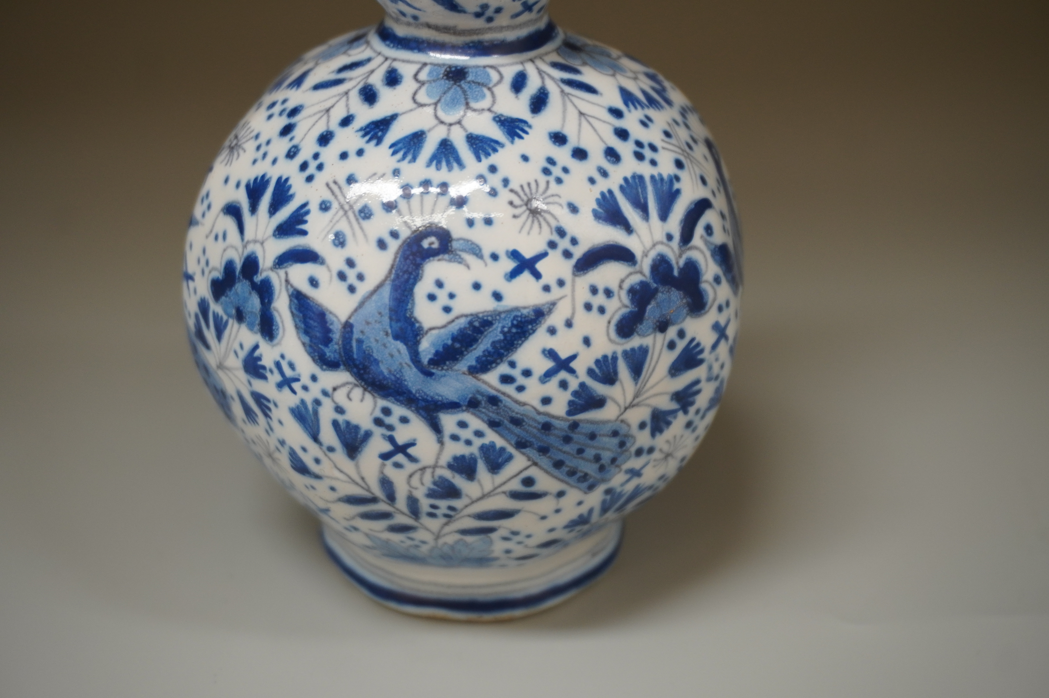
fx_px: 1528
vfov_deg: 25.7
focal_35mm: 52
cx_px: 524
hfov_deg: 37.9
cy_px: 349
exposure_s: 1/50
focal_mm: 35
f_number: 5.6
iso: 640
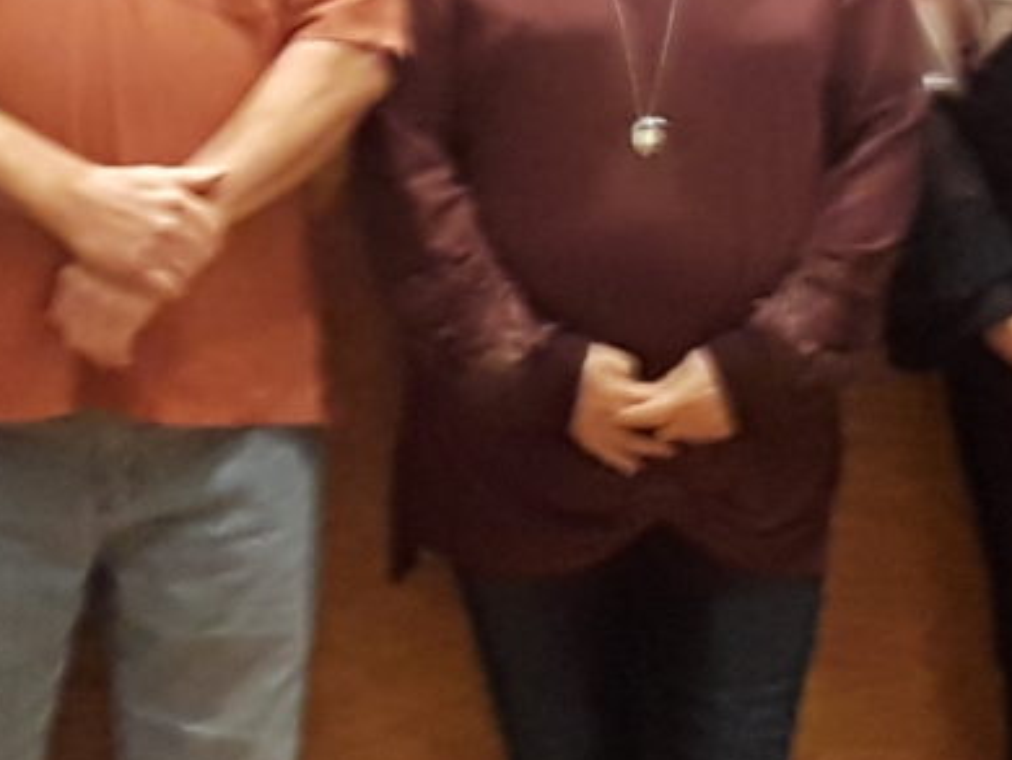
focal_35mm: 147
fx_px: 4300
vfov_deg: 10.1
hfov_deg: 13.4
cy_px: 215
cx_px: 272
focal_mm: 2.9
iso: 200
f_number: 1.9
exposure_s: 1/15
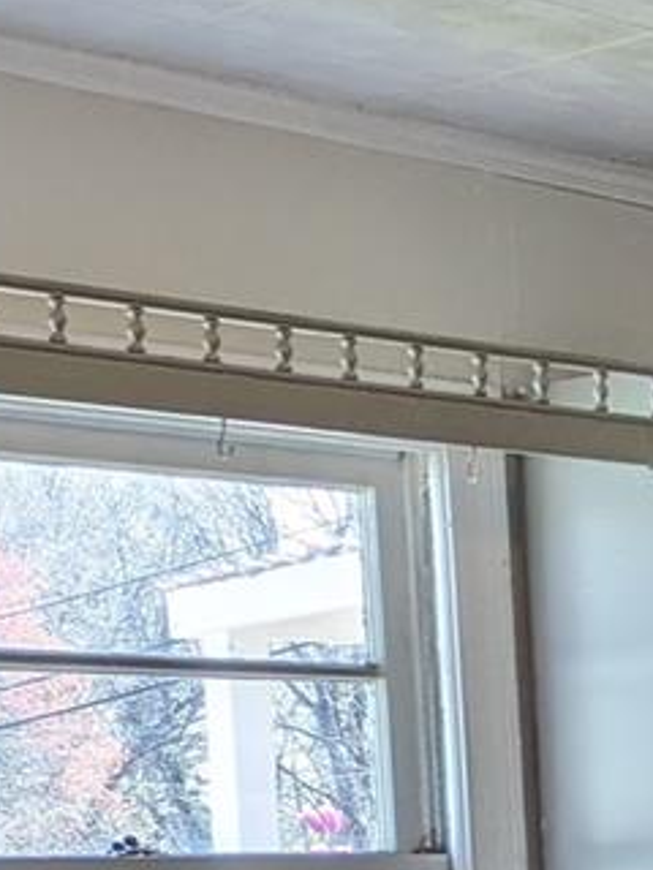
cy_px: 1289
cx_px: 1356
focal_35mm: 120
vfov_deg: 15.2
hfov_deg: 11.1
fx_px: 3018
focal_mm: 5.43
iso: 57
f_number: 1.89
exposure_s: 1/160
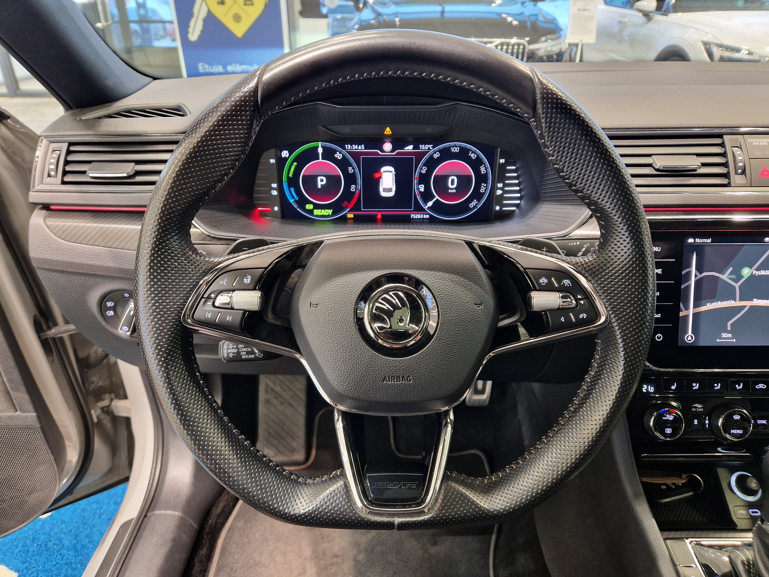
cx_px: 384
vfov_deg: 58.9
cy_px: 288
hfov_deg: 73.9
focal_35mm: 23
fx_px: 511
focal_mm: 5.4
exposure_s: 1/34
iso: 320
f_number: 1.8
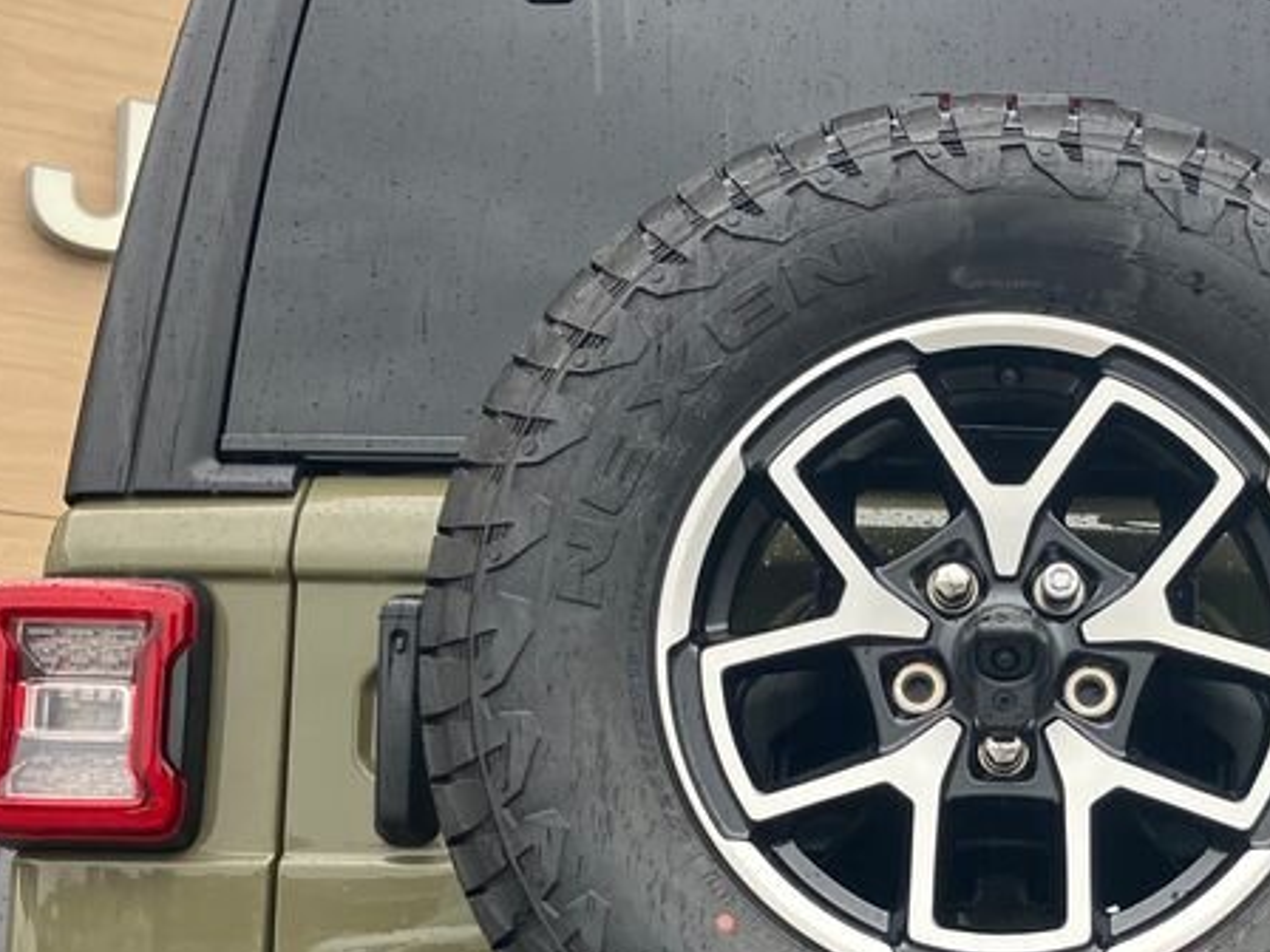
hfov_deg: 29.4
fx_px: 2348
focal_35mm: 64
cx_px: 1069
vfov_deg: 22.6
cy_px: 788
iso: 64
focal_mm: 3.99
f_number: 1.8
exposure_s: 1/121
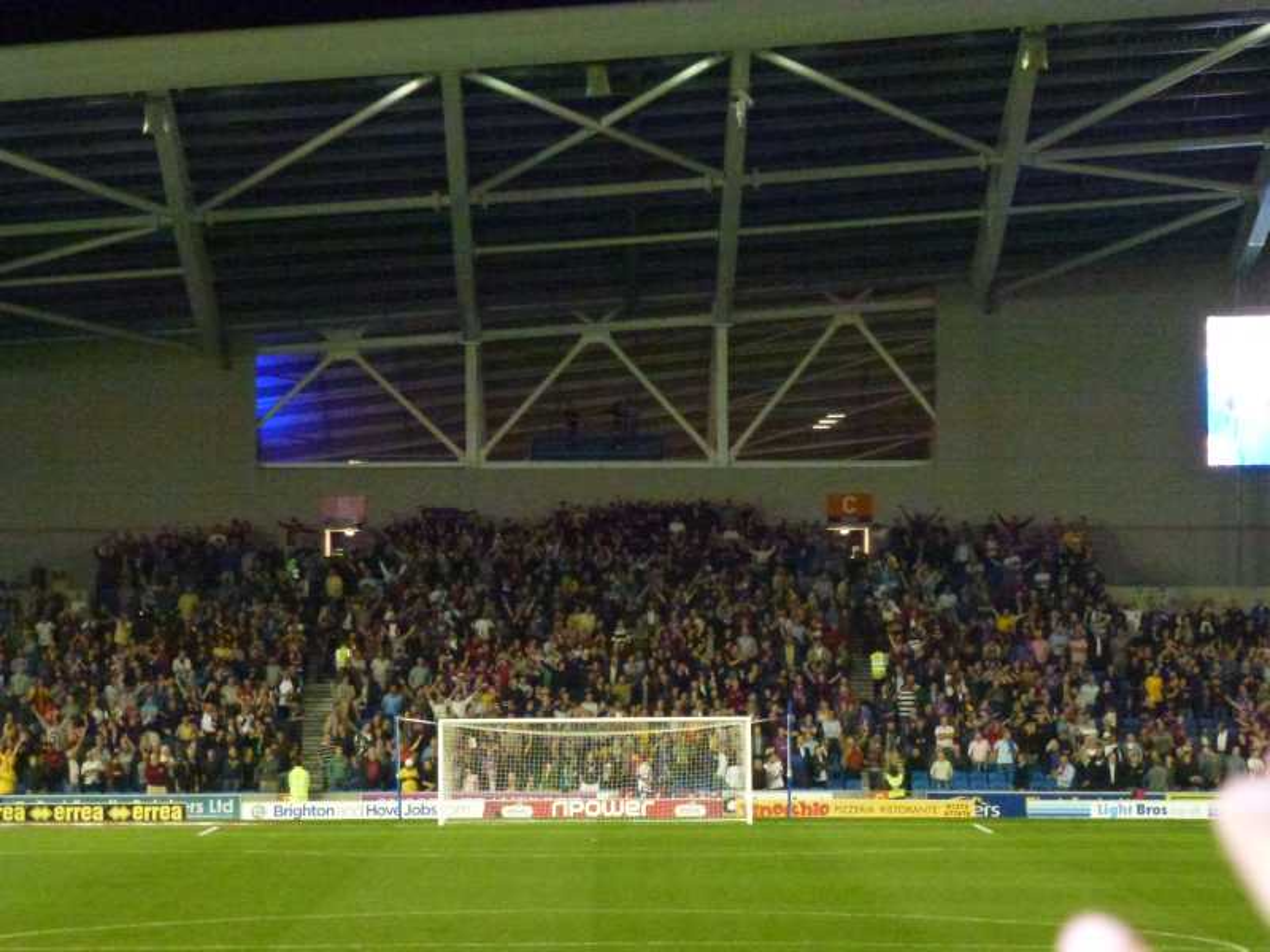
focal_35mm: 142
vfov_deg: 10.4
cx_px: 635
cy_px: 476
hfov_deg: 13.9
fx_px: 5210
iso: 1600
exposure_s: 1/60
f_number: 5.3
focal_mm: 25.5
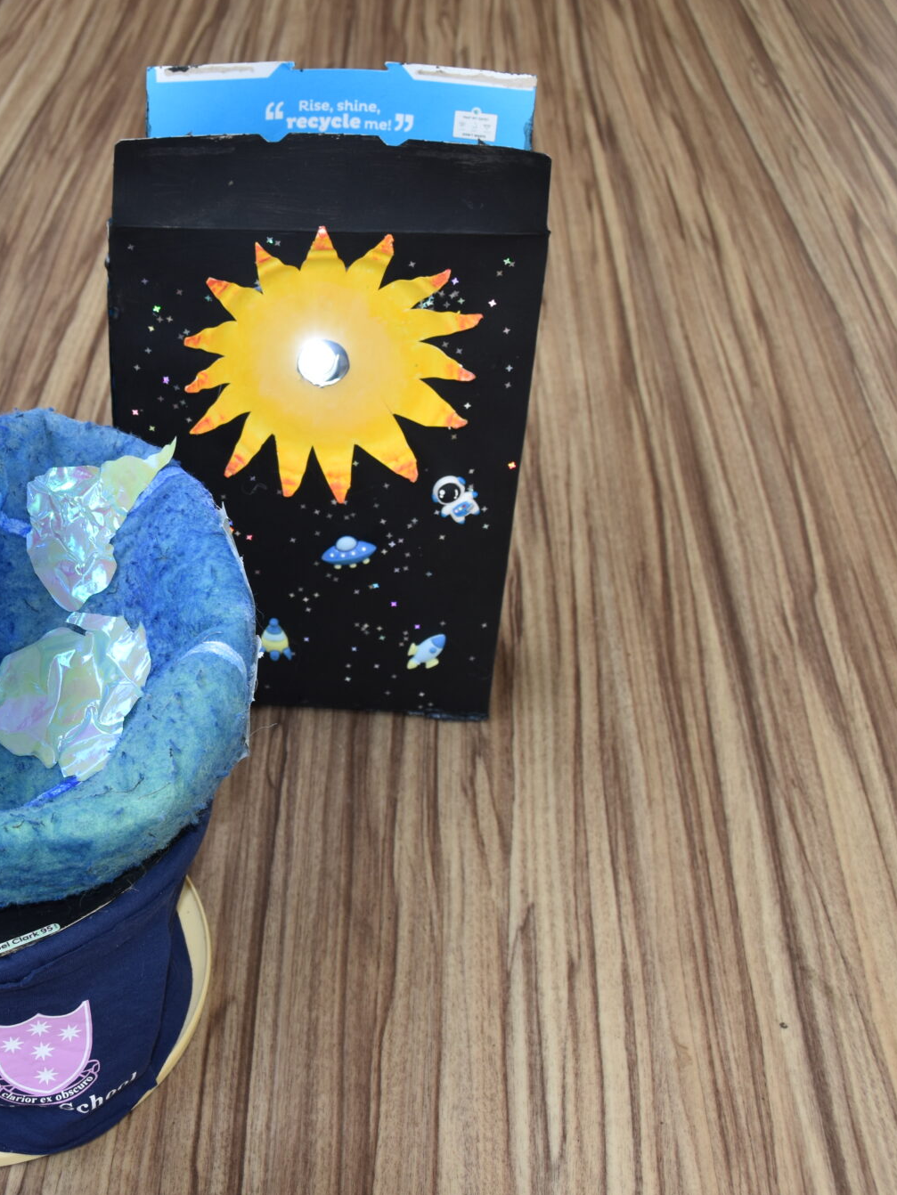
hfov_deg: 32.3
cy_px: 604
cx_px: 238
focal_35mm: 44
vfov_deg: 42.9
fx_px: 1520
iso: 280
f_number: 5
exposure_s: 1/200
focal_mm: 20
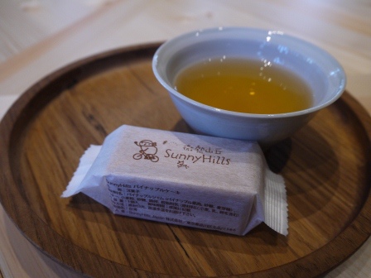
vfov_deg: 46.8
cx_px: 186
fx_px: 322
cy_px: 139
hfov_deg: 60.0
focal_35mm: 30
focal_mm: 15
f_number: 3.9
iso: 400
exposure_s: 1/60
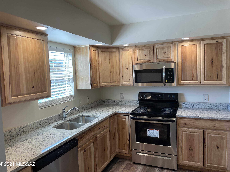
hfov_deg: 67.3
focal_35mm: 26
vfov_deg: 53.1
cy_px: 86
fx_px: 173
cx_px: 115
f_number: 1.6
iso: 40
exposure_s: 1/120
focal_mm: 4.2
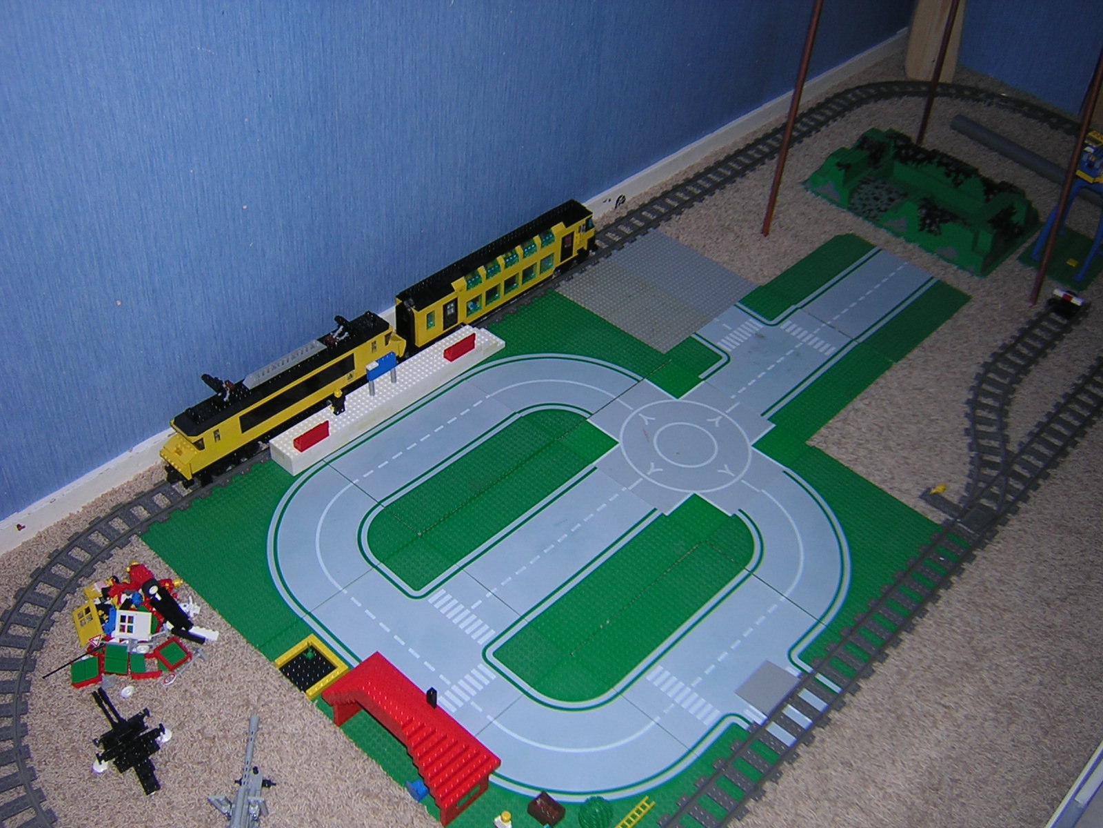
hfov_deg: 51.4
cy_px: 414
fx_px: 1147
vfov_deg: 39.7
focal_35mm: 36
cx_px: 552
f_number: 2.6
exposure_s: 1/60.1
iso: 100
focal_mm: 4.7
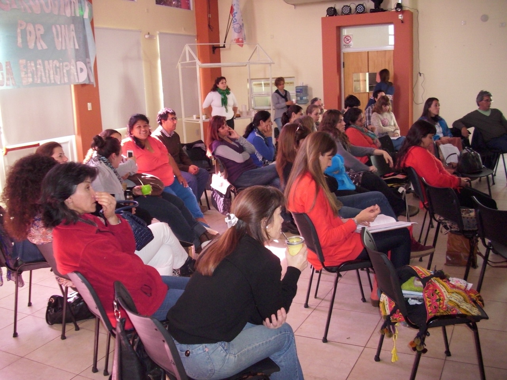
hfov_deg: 58.4
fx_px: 454
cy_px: 190
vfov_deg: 45.4
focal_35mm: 31
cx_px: 254
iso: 200
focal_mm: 6.2
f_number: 2.8
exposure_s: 1/30
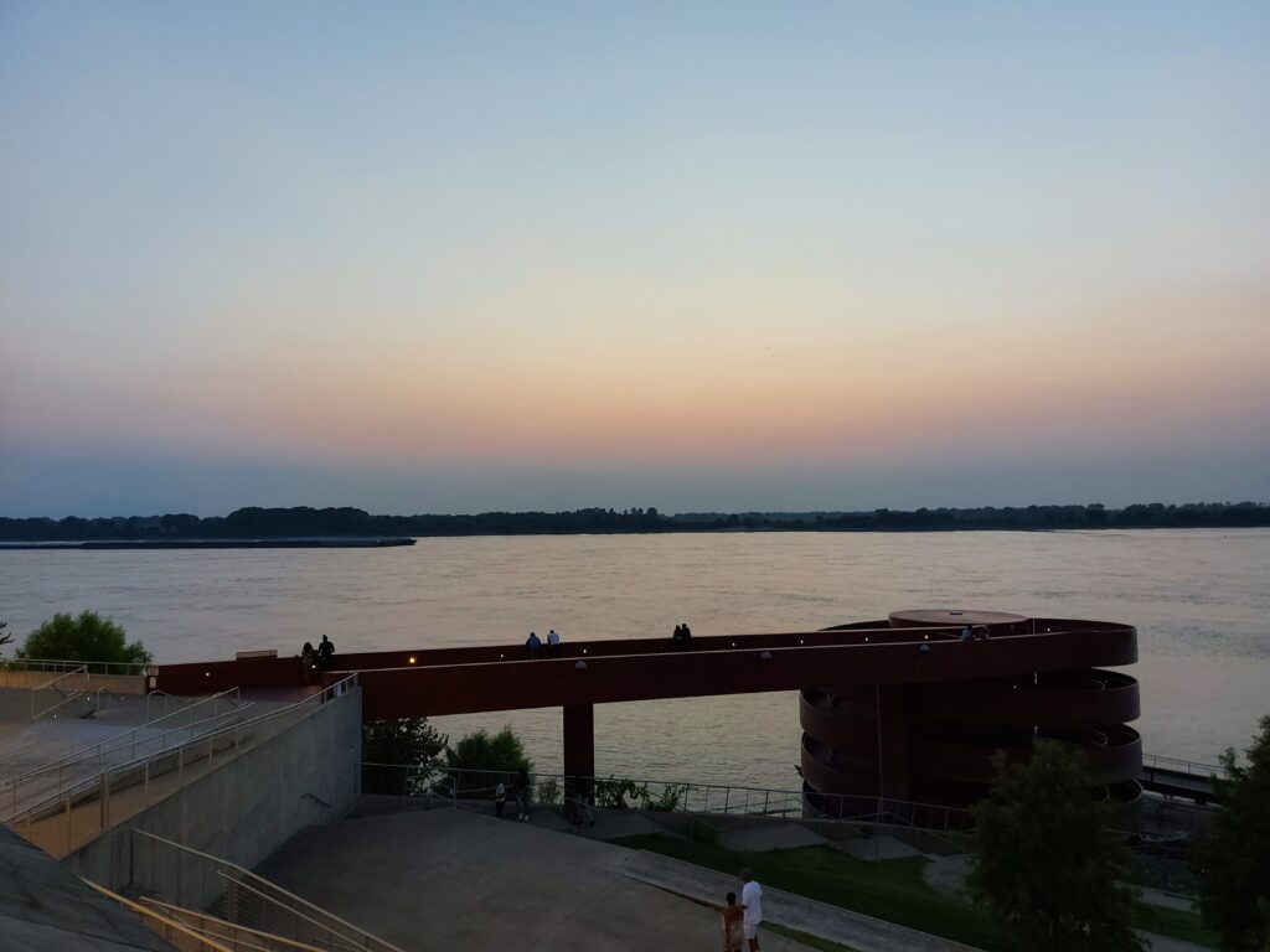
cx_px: 635
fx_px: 881
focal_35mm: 24
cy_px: 476
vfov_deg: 56.8
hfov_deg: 71.6
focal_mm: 5.23
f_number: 1.8
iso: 160
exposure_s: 1/50
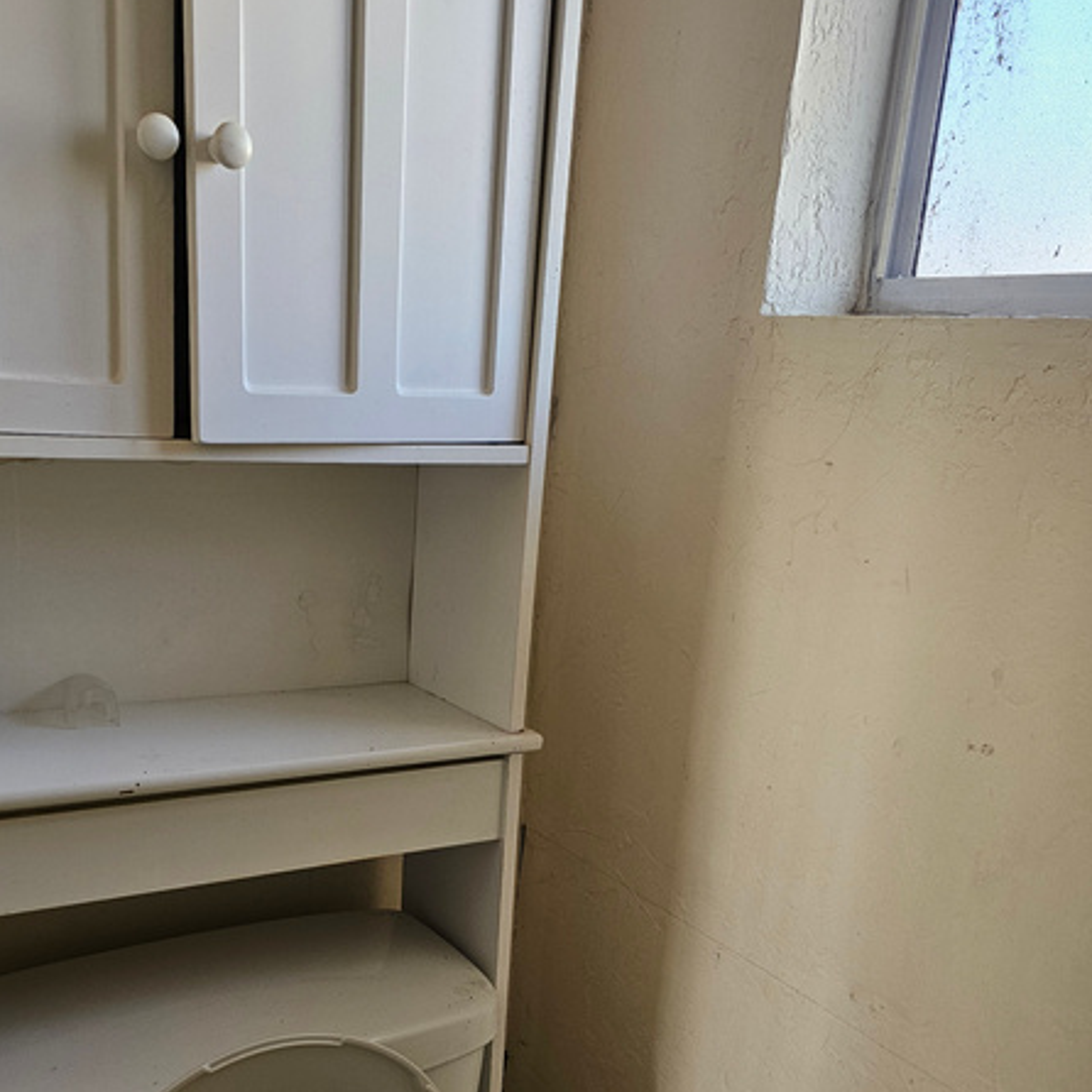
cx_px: 426
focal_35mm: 35
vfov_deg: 46.5
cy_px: 730
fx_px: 1249
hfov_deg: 46.9
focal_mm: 6.3
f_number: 1.7
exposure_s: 1/207
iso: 250
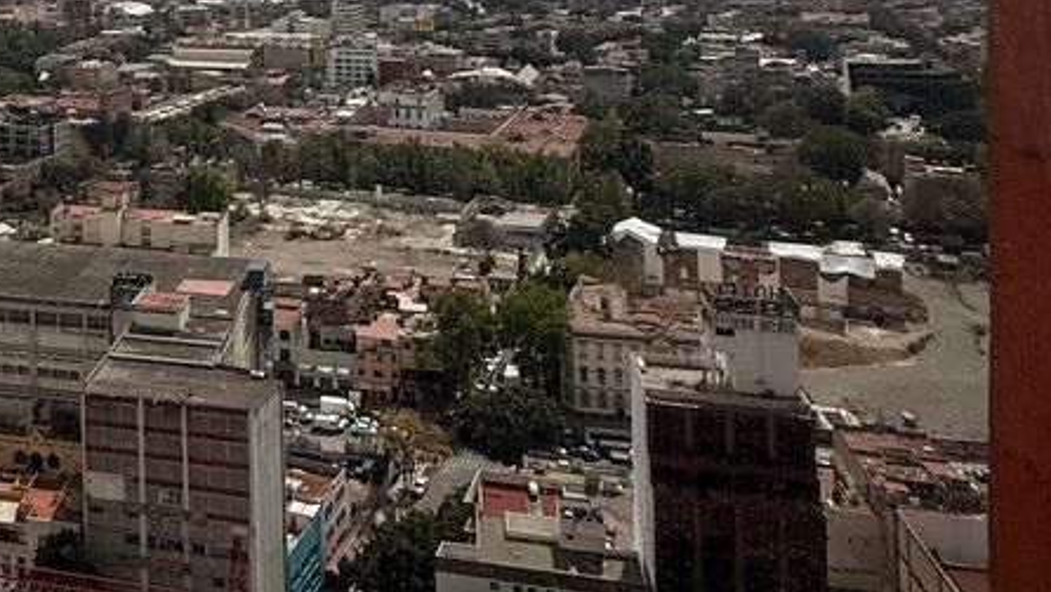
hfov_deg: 45.1
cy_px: -101
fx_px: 1143
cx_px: 118
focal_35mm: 41
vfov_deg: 26.2
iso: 50
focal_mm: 2.22
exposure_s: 1/6173
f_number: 2.2
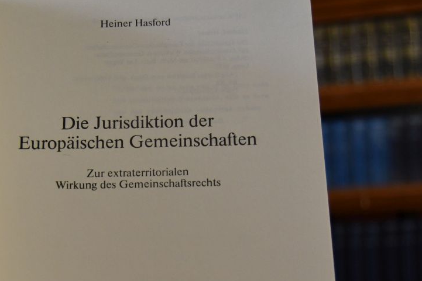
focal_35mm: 66
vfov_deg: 20.2
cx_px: 146
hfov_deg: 30.3
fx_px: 774
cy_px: 252
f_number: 3.8
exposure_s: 1/250
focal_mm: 23
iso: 800
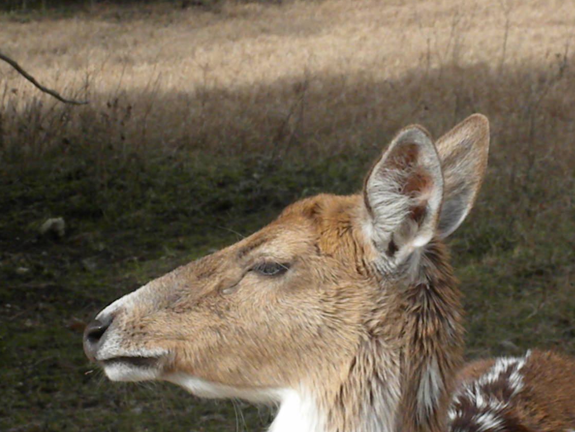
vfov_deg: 8.7
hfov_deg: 11.6
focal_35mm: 171
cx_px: 297
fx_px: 2841
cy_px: 304
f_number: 14
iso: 640
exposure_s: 1/300
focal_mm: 21
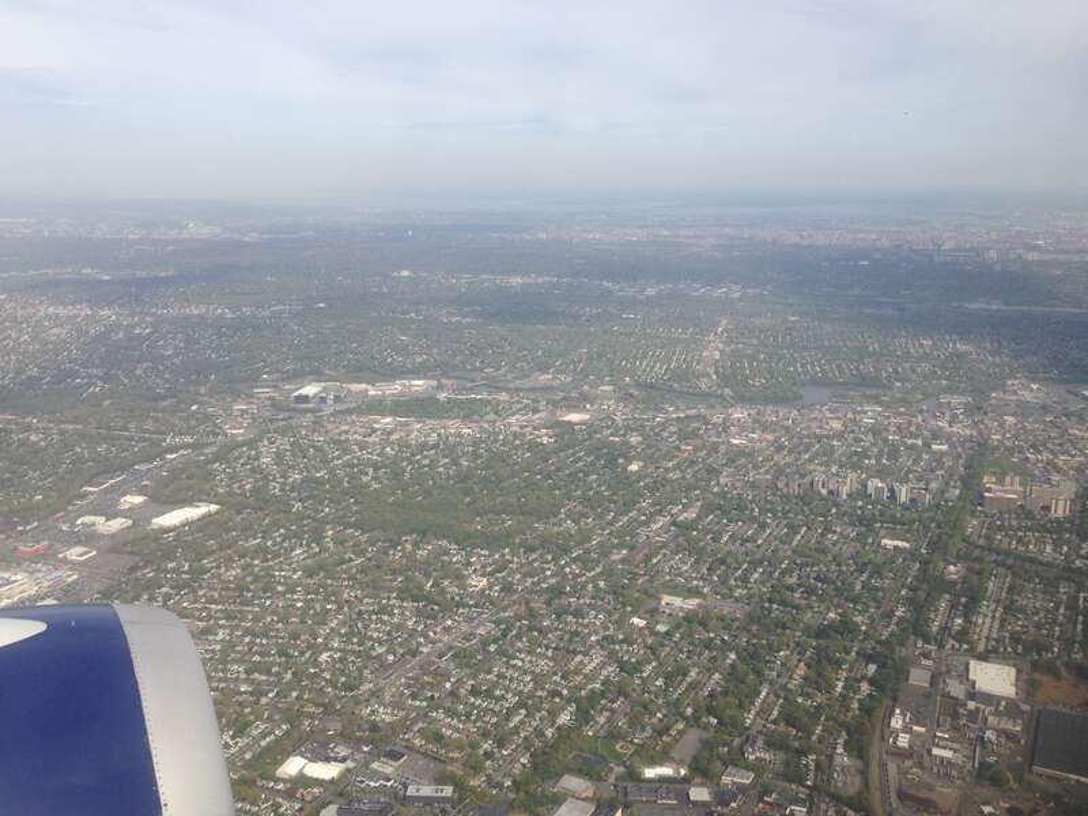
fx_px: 1037
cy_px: 408
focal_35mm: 33
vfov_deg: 42.9
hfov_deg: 55.4
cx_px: 544
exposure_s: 1/1427
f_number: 2.4
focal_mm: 4.13
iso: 50
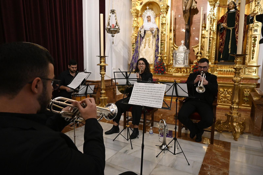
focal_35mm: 24
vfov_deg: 53.1
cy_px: 88
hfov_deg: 73.8
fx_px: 175
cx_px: 132
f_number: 4.5
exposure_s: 1/160
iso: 2500
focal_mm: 16
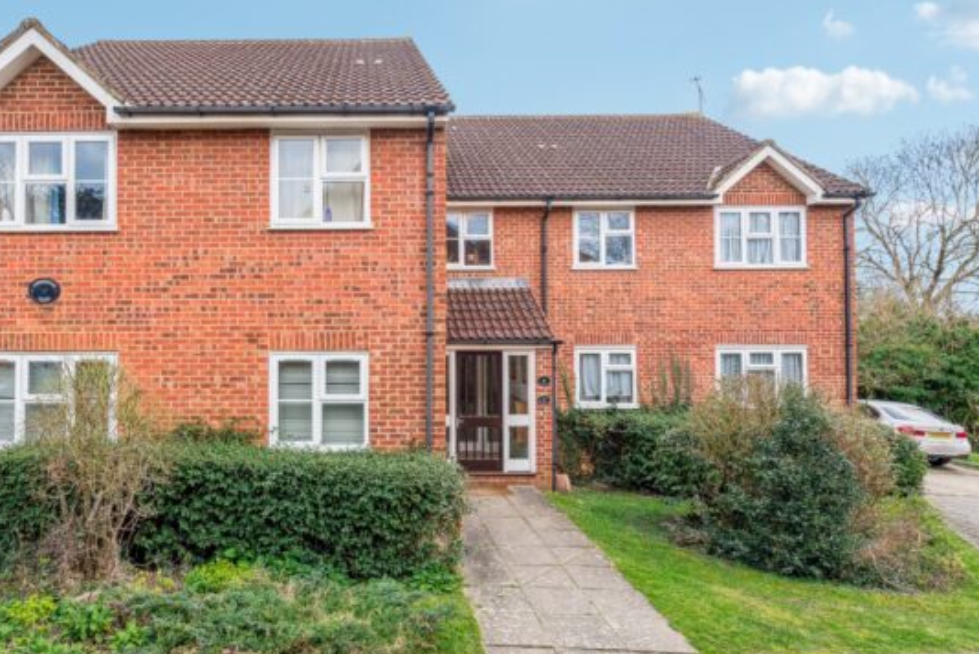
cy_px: 316
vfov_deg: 55.2
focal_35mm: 23
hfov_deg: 73.9
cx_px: 332
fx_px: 626
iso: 640
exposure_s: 1/400
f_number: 8
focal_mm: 16
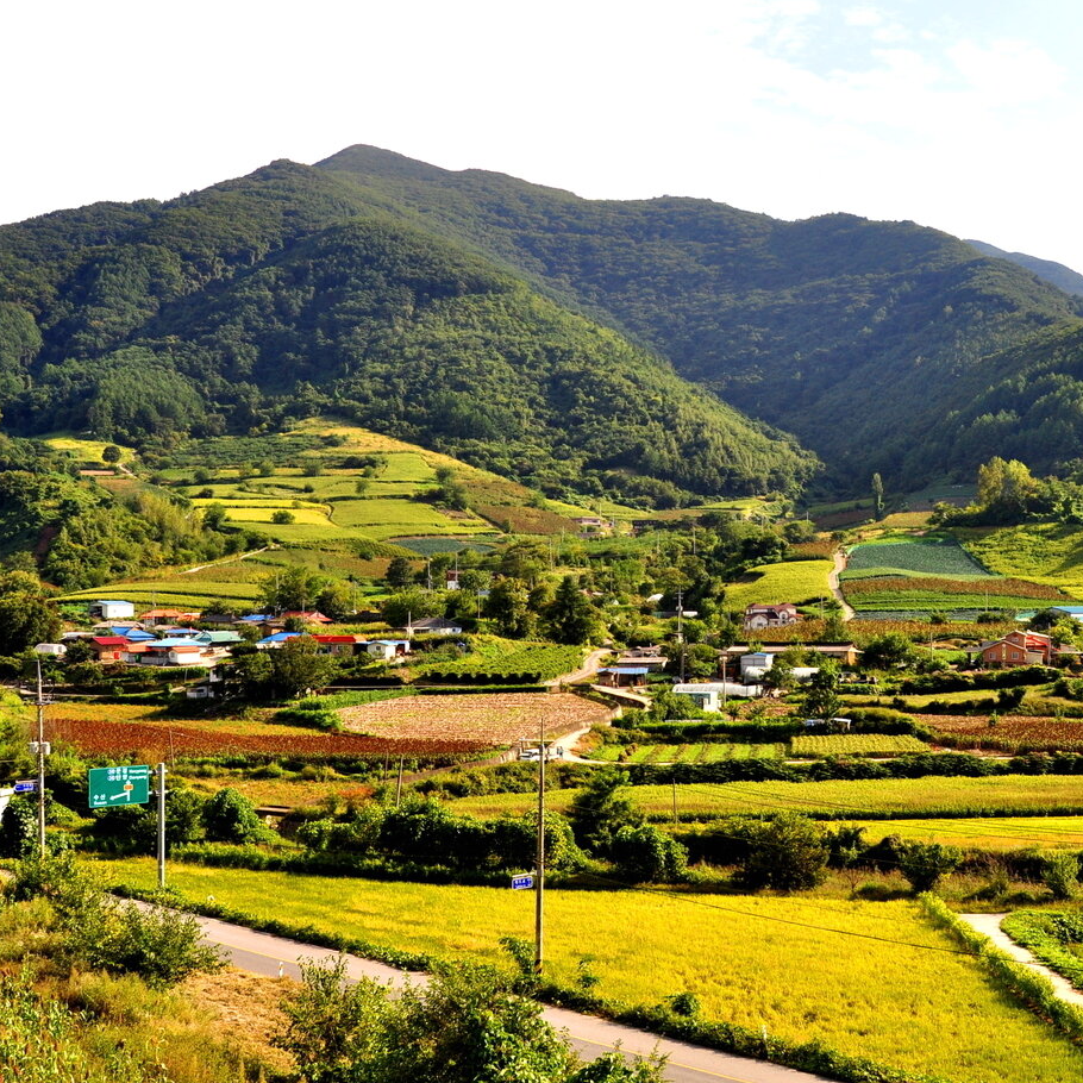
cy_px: 551
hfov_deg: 35.9
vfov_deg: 36.1
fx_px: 1664
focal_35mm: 47
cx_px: 671
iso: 200
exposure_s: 1/200
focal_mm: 24
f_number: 10
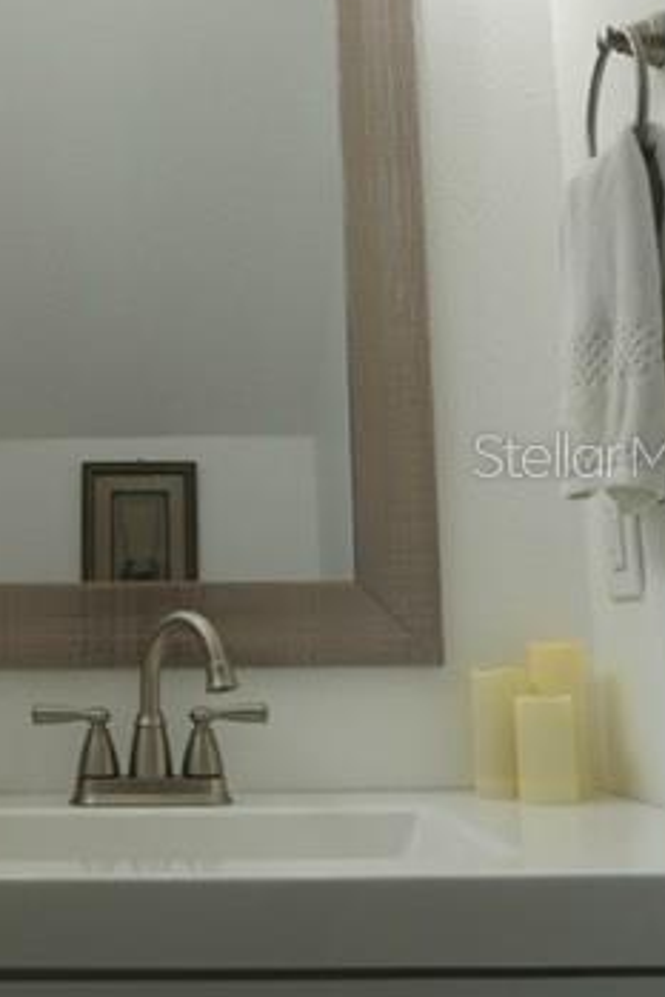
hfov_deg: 29.8
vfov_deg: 44.4
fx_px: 1218
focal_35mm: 44
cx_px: 131
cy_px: 454
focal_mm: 16
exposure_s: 1/160
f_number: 4
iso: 250
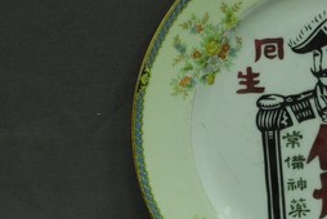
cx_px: 340
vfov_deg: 6.1
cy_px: 124
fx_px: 2064
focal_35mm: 227
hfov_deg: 9.0
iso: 1000
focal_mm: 60
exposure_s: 1/20
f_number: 10
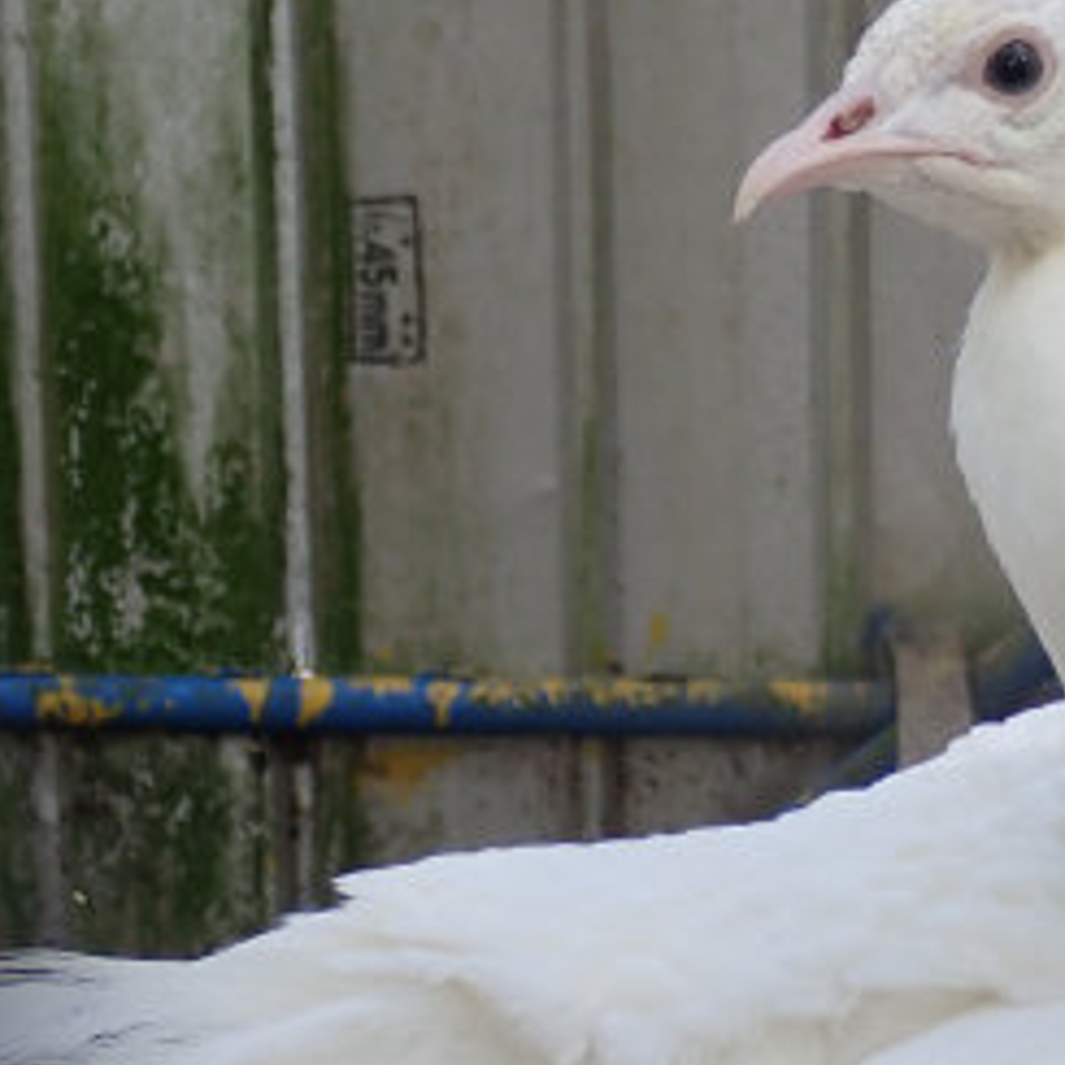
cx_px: 1148
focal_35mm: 108
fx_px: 3759
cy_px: 393
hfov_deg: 15.7
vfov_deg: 16.1
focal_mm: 8.99
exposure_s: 1/100
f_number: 3.2
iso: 200
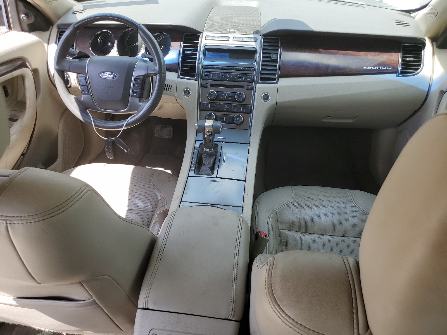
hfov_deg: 67.3
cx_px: 224
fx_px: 336
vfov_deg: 53.1
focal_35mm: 26
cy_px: 168
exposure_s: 1/455
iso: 50
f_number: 1.5
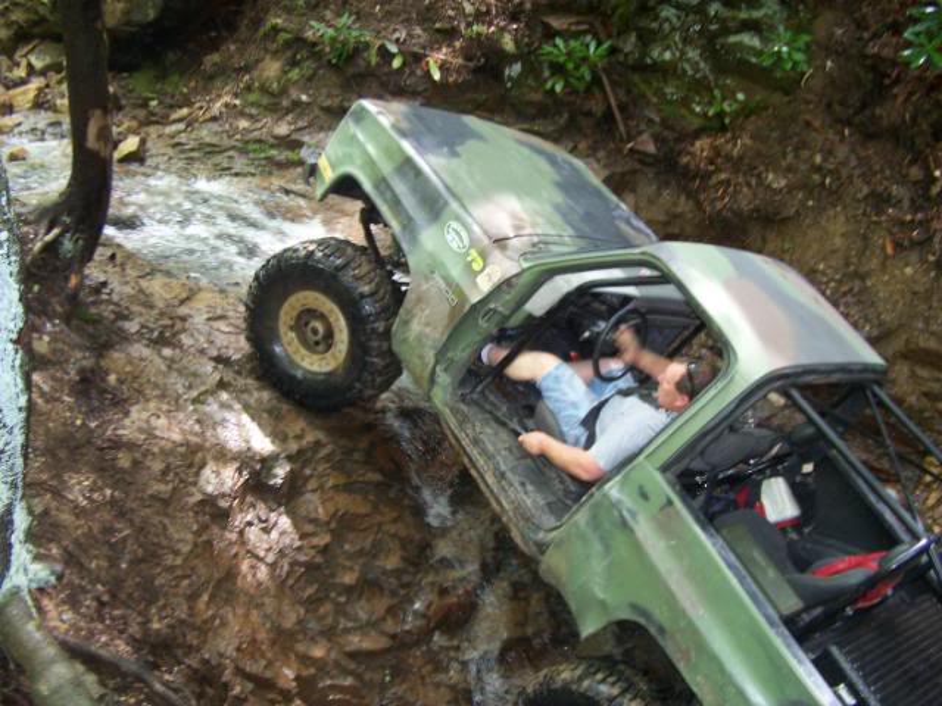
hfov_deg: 49.0
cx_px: 471
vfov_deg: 37.7
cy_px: 353
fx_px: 1034
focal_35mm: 38
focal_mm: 6.3
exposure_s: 1/60
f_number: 2.8
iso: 140
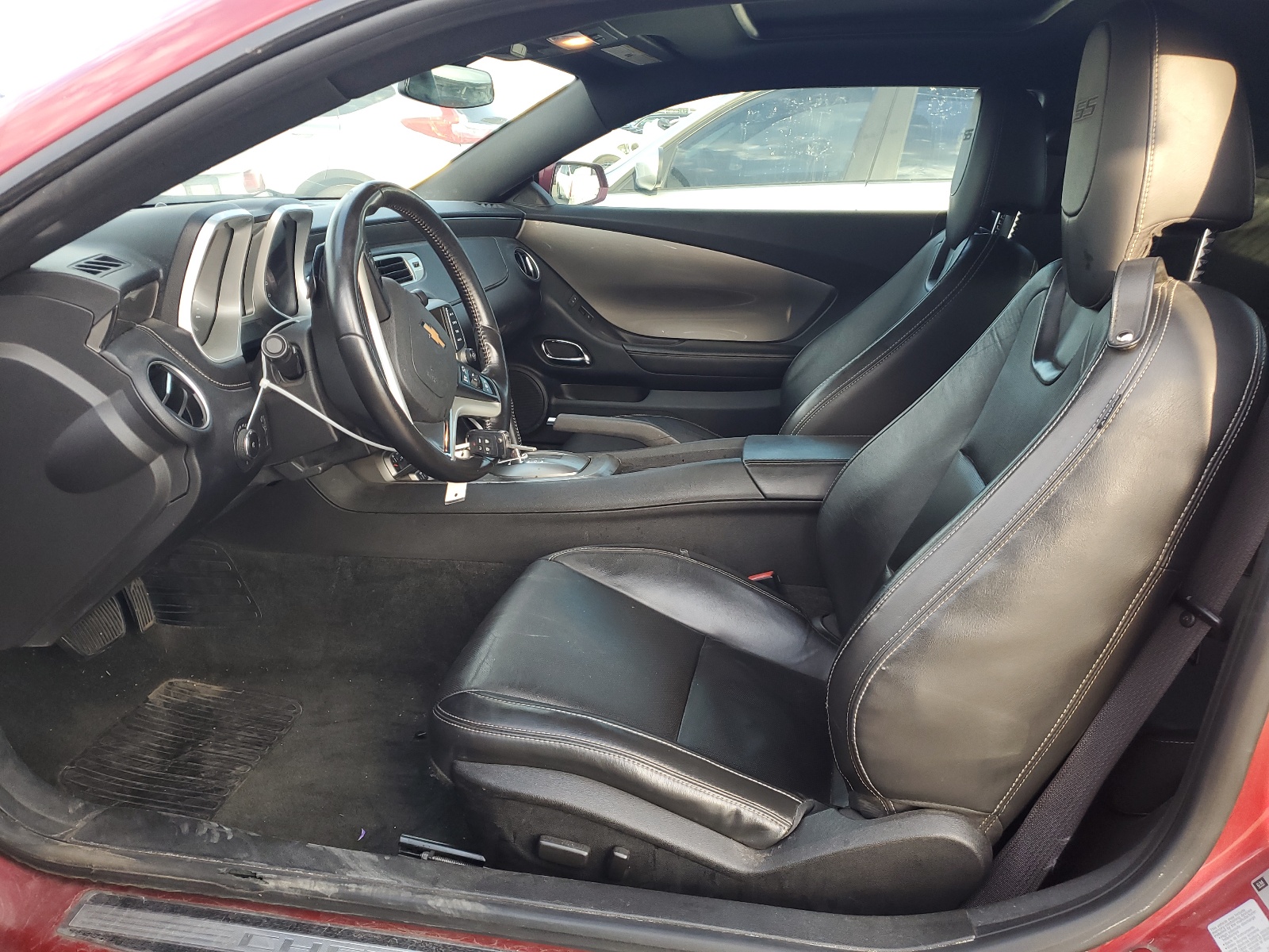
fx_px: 953
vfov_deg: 53.1
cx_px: 634
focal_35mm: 26
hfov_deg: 67.3
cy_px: 476
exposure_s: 1/120
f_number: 1.5
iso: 57
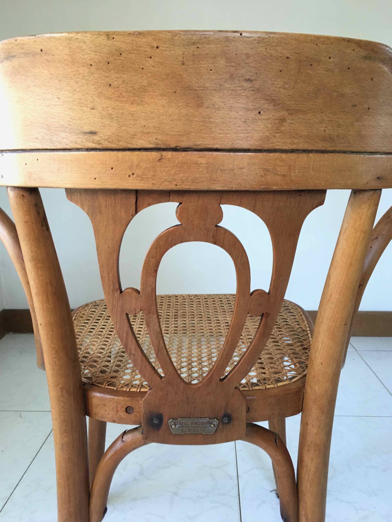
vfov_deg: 61.7
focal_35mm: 29
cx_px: 196
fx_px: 438
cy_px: 261
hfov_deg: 48.2
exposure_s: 1/33
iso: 125
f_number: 2.2
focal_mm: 4.15
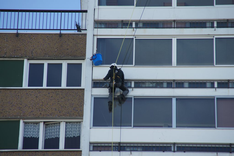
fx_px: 1948
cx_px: 117
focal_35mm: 300
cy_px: 78
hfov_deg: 6.9
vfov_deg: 4.6
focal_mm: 200
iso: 200
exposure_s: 1/320
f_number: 6.3
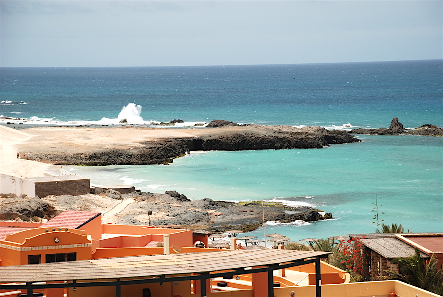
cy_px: 148
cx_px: 222
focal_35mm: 120
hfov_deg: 17.0
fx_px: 1478
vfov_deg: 11.4
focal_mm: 80
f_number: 5.6
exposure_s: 1/500
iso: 100
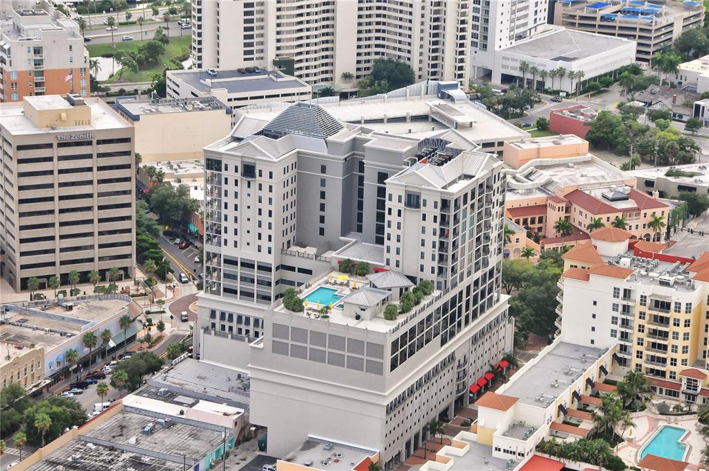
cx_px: 354
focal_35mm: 105
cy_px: 236
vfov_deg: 13.0
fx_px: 2066
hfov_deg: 19.5
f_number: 10
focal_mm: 70
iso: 800
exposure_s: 1/400
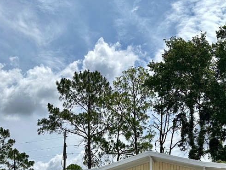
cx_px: 125
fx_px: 326
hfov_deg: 38.1
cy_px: 173
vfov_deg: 27.3
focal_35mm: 50
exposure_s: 1/9709
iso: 80
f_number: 1.78
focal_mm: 6.86
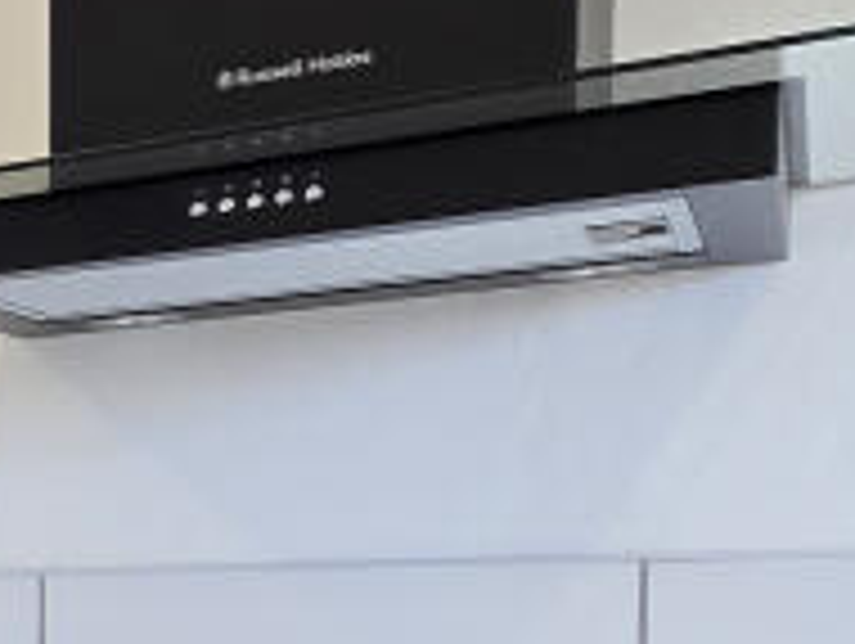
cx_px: -1071
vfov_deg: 20.0
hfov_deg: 16.3
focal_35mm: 70
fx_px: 1731
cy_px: 730
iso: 50
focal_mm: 2.2
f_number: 2.2
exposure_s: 1/50
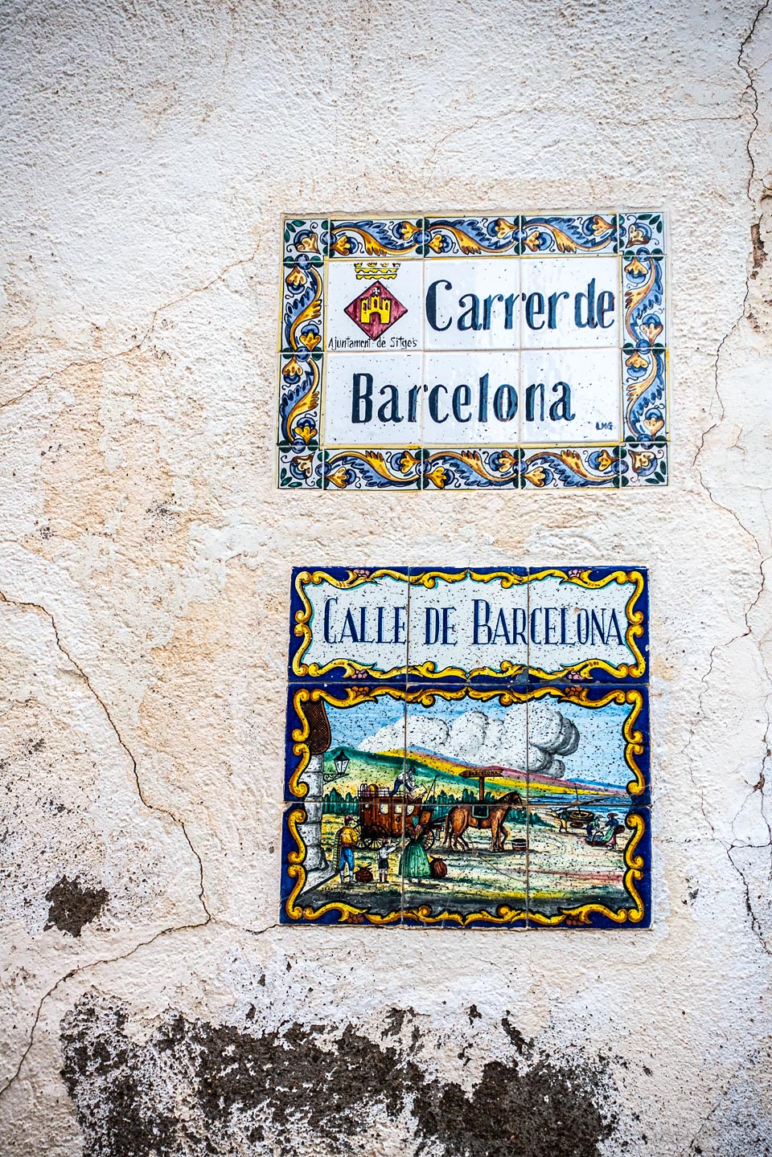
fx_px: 2251
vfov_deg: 28.8
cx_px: 386
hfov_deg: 19.5
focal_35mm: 70
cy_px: 578
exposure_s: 1/160
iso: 200
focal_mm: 25.7
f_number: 4
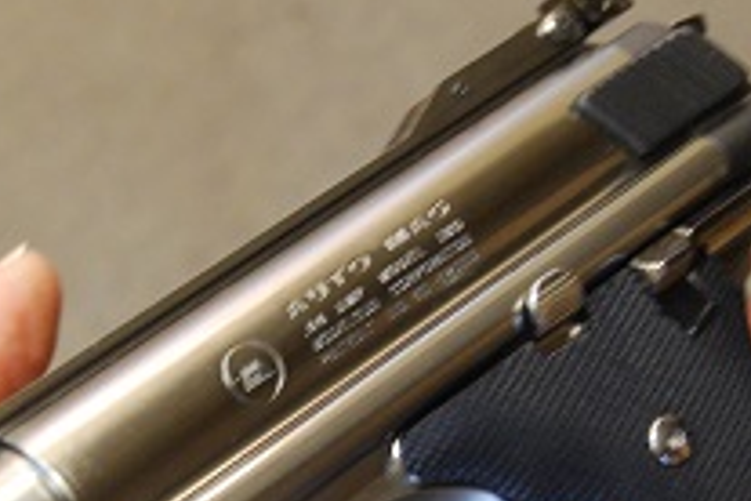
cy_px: 517
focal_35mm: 117
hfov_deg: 17.3
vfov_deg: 11.5
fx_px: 2450
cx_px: 160
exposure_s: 1/30
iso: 800
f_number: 3.8
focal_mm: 27
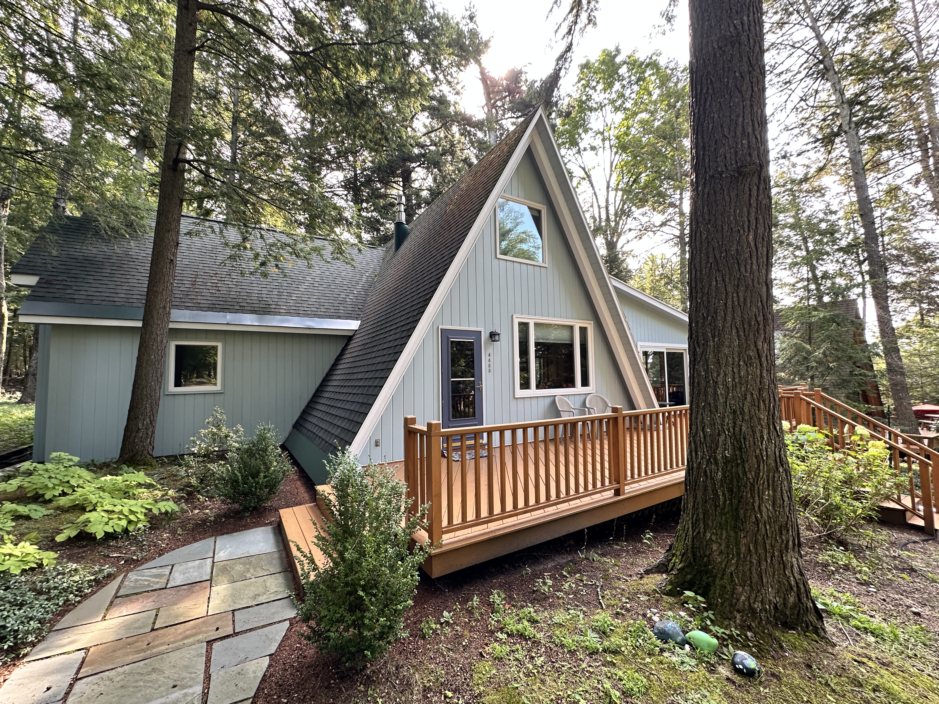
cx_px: 470
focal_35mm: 14
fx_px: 380
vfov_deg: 85.7
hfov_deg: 102.1
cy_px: 352
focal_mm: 2.22
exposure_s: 1/99
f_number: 2.2
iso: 100
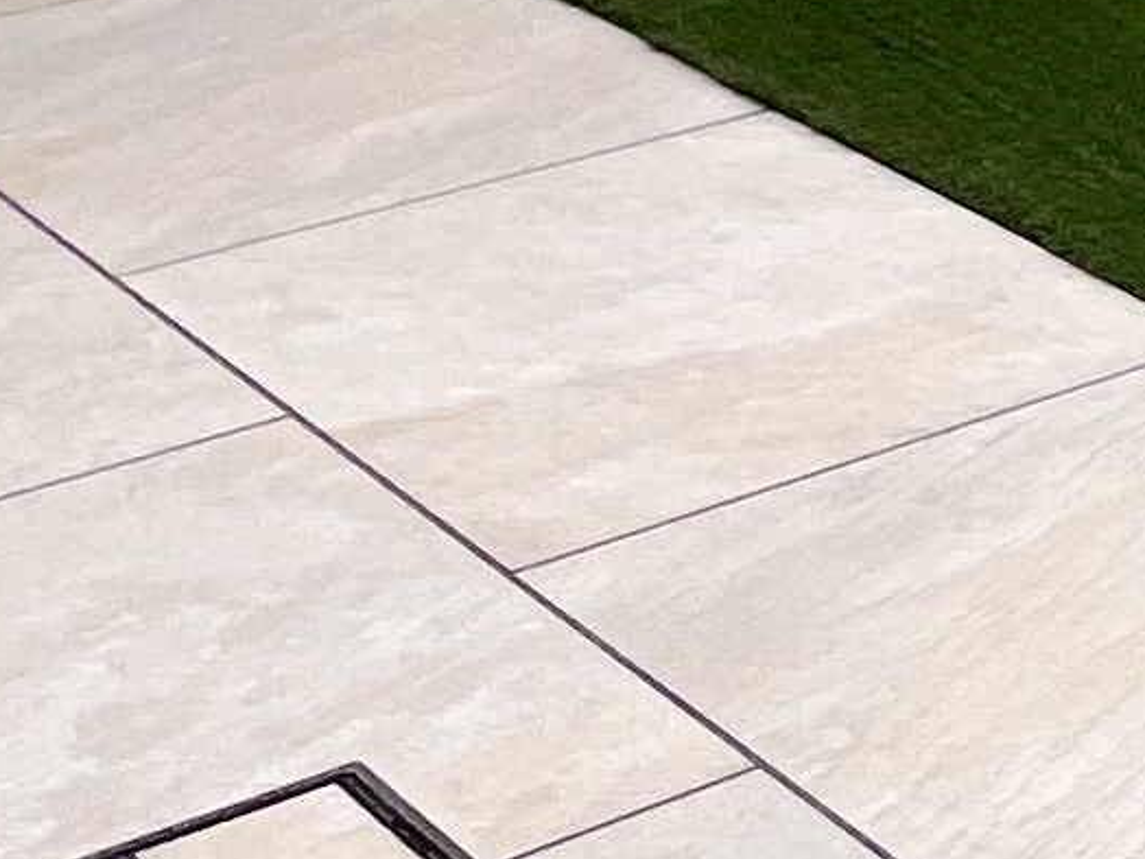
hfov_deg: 13.3
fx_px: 3308
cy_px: 754
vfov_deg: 14.7
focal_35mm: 100
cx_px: 2908
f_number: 1.8
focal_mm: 1.57
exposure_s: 1/282
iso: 32
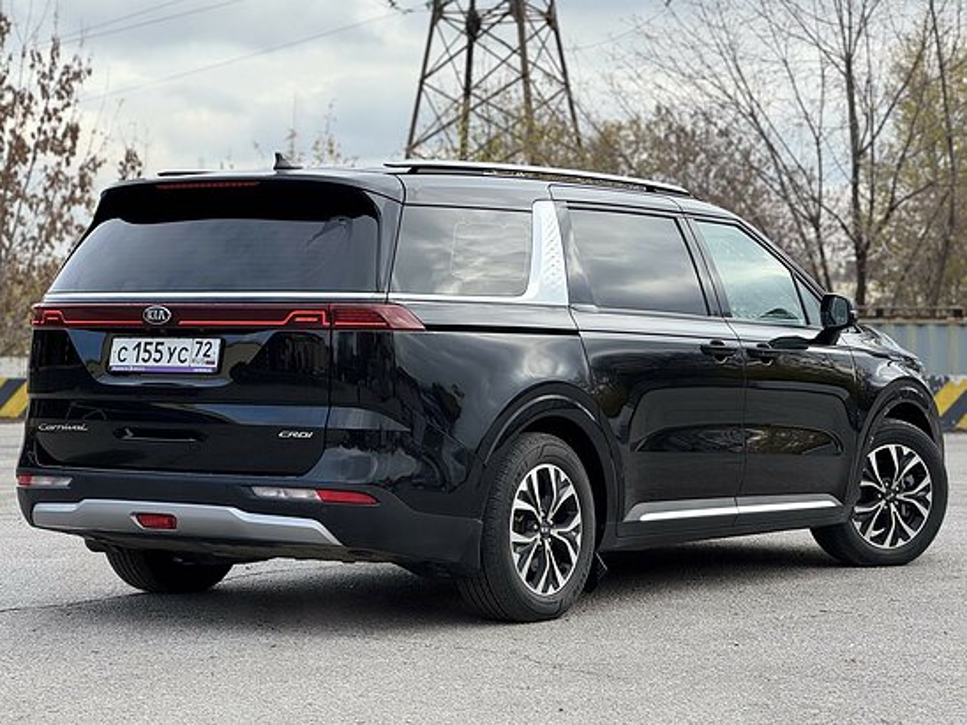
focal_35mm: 77
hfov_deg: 25.3
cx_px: 484
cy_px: 362
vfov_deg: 19.1
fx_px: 2151
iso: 25
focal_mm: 9
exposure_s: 1/295
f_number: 2.8
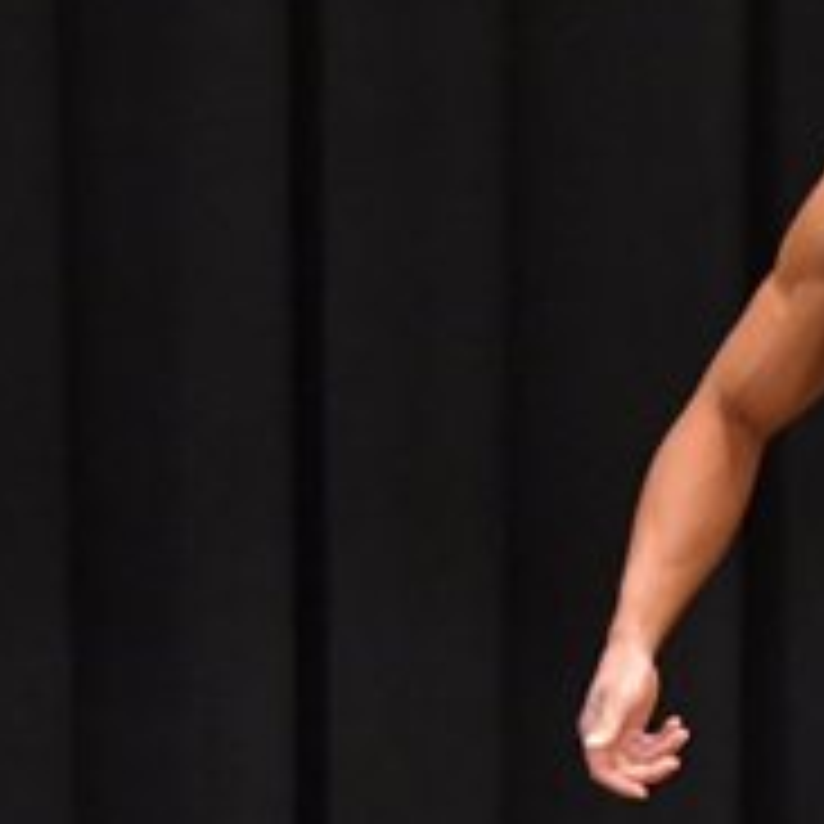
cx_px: 1218
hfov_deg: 2.2
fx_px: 20979
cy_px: 815
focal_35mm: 779
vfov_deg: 2.2
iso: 6400
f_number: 5.6
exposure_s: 1/400
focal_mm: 145
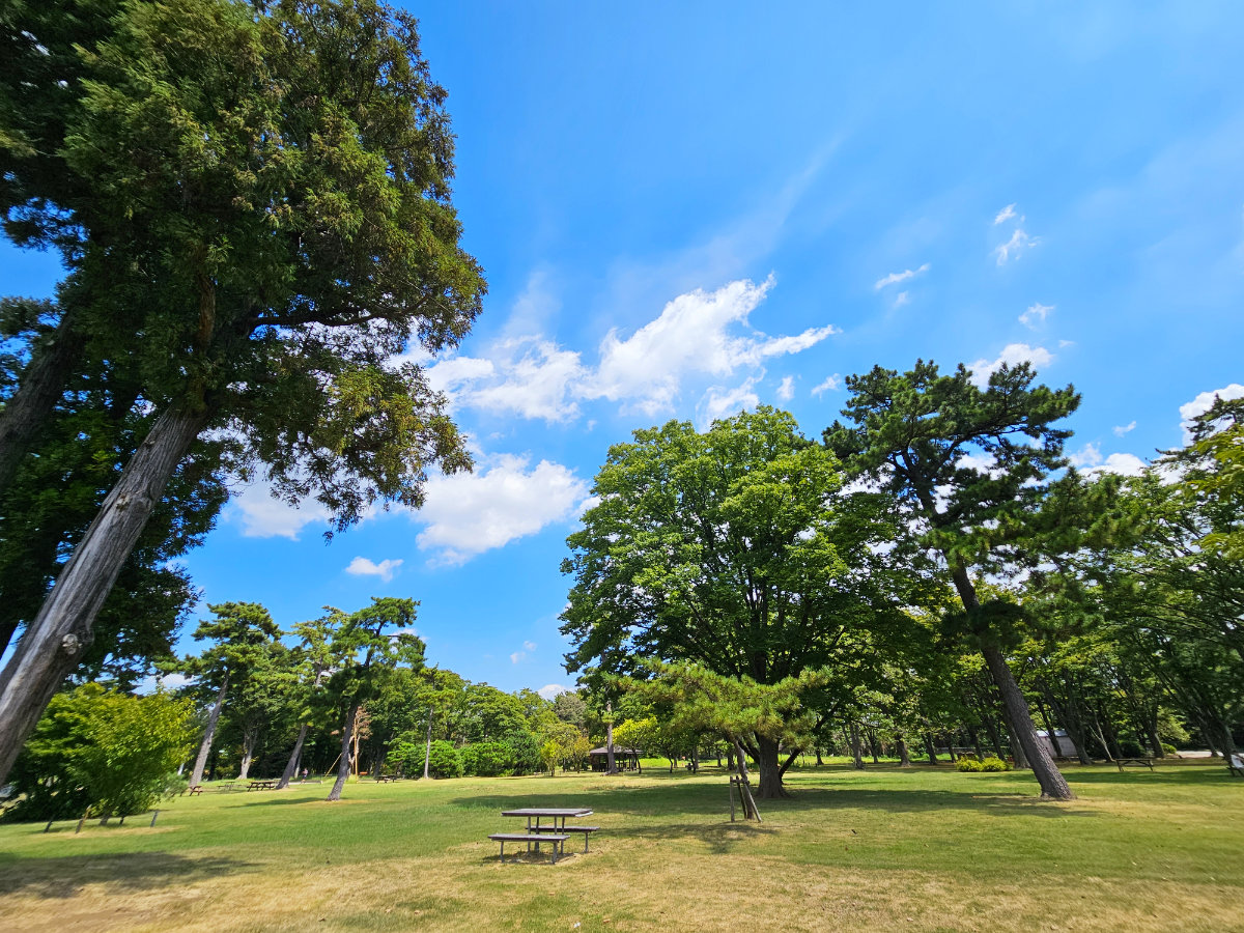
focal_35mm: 13
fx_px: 467
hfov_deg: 106.2
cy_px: 466
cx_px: 622
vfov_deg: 89.9
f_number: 2.2
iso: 50
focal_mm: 2.2
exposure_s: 1/2423
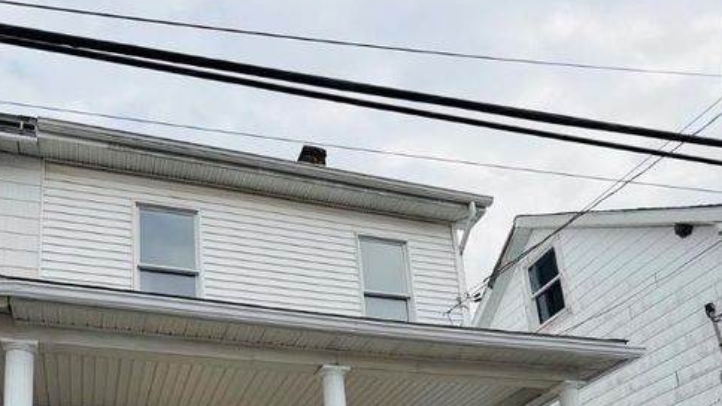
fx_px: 689
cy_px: 455
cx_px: 352
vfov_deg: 29.4
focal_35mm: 36
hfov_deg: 55.3
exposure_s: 1/1618
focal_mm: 6.76
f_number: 1.78
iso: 80
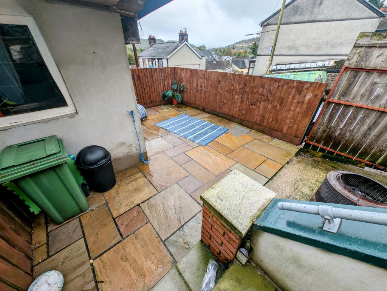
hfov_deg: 110.5
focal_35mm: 12
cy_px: 146
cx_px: 194
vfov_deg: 94.6
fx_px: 134
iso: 42
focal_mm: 2.23
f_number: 1.95
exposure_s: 1/311
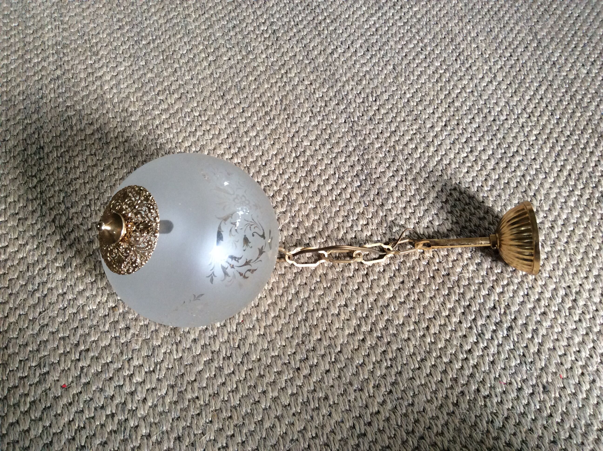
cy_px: 226
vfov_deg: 44.1
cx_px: 302
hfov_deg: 56.9
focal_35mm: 32
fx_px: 557
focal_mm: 3.3
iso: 125
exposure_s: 1/25
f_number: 2.4
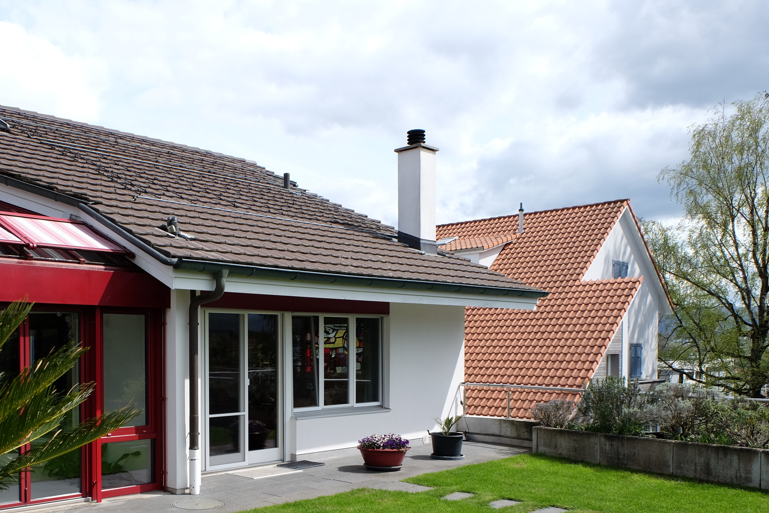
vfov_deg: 37.2
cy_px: 369
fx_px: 748
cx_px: 214
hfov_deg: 52.6
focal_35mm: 35
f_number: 5.6
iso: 200
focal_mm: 16
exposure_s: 1/420
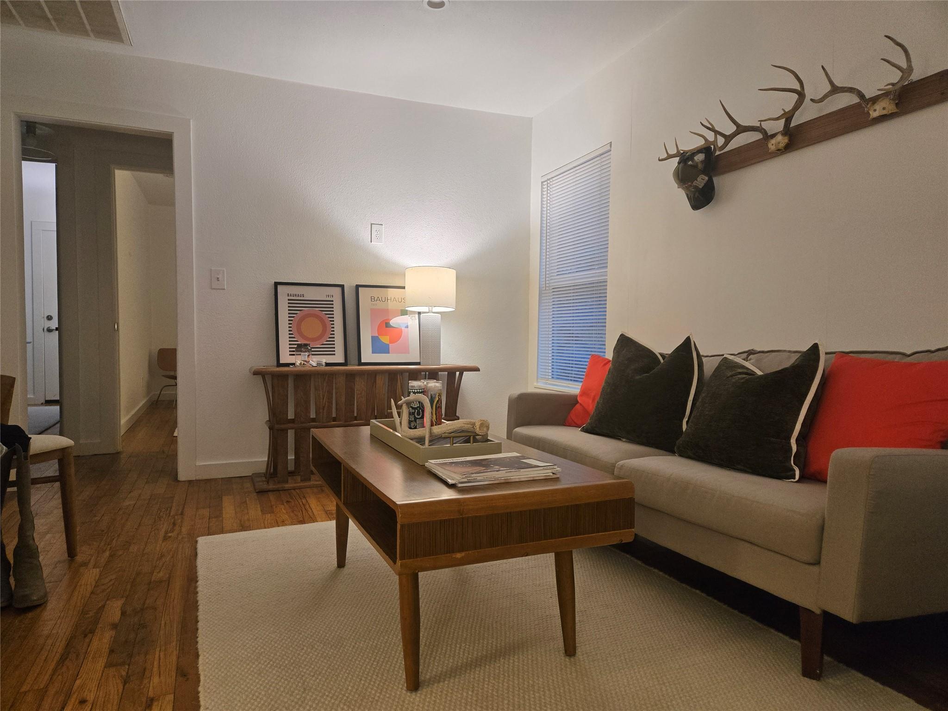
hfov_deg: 73.9
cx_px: 474
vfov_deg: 58.9
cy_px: 356
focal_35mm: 23
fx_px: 630
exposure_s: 1/120
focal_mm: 5.4
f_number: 1.8
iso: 250
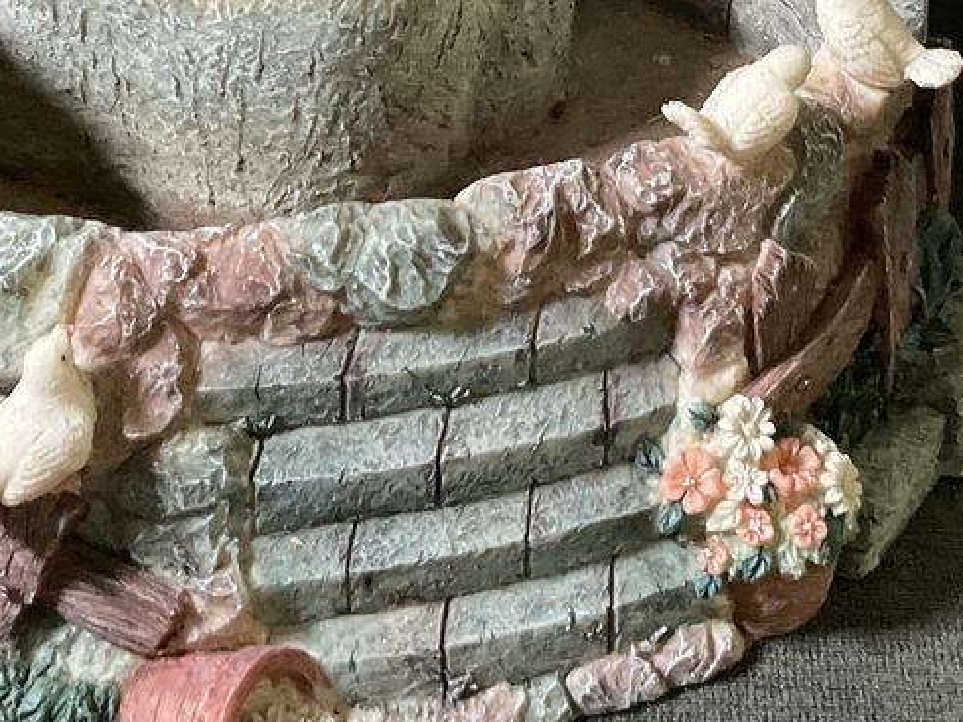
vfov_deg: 15.8
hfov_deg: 21.6
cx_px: 686
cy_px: -143
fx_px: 2504
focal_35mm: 90
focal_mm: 3
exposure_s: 1/60
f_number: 1.8
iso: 200
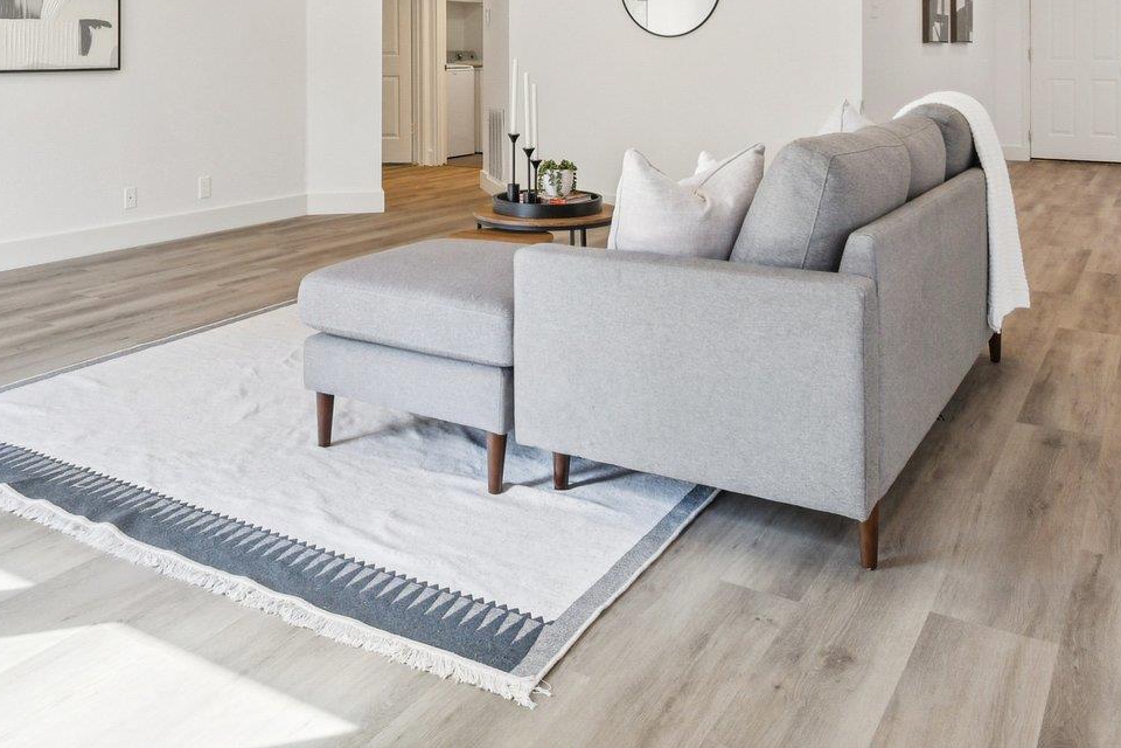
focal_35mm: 32
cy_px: 4
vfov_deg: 37.0
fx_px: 996
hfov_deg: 58.7
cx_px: 549
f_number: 8
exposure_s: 1/40
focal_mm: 10
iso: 400
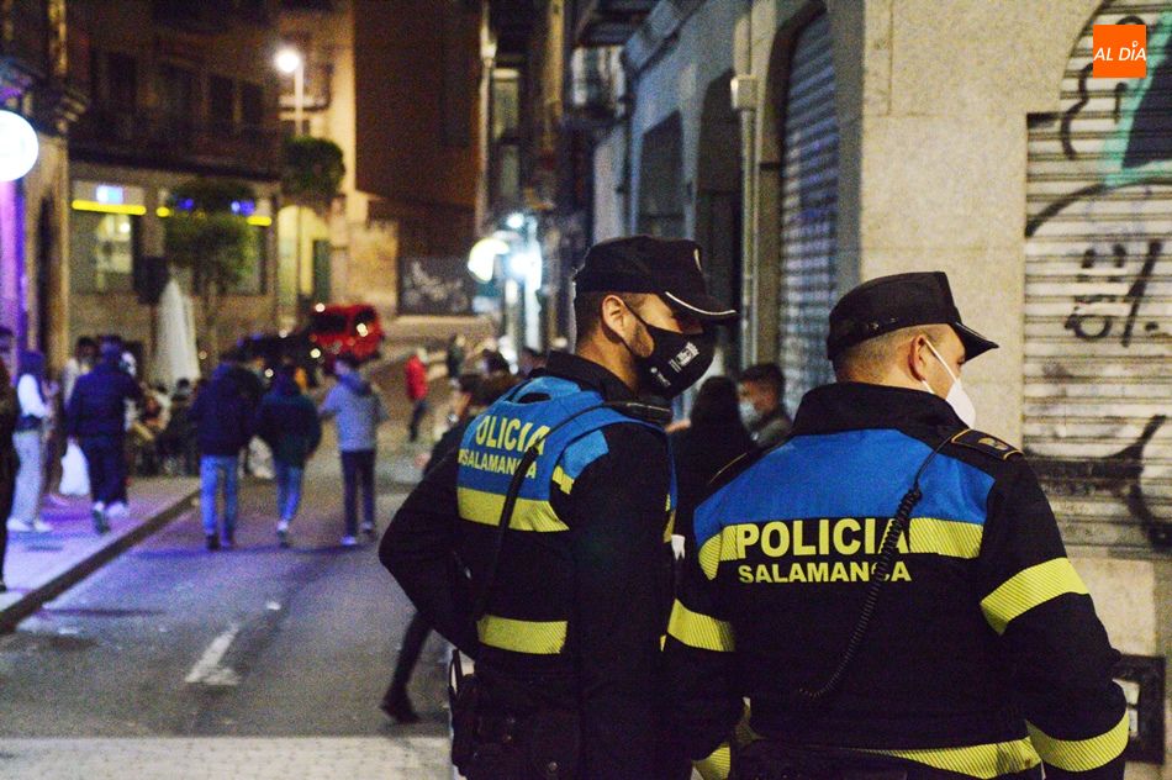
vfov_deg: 16.5
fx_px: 2684
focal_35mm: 82
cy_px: 390
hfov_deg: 24.6
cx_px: 586
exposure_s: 1/125
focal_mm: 55
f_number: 5
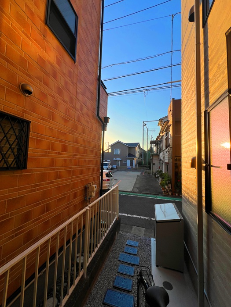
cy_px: 154
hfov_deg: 89.9
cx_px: 116
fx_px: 116
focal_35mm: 13
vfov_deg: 106.2
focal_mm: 1.57
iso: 32
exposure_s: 1/960
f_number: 1.8
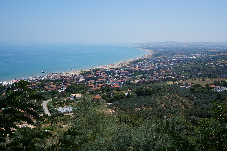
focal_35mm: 39
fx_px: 246
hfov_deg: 49.6
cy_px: 76
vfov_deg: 34.2
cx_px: 114
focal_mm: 26
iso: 100
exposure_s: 1/125
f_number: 16
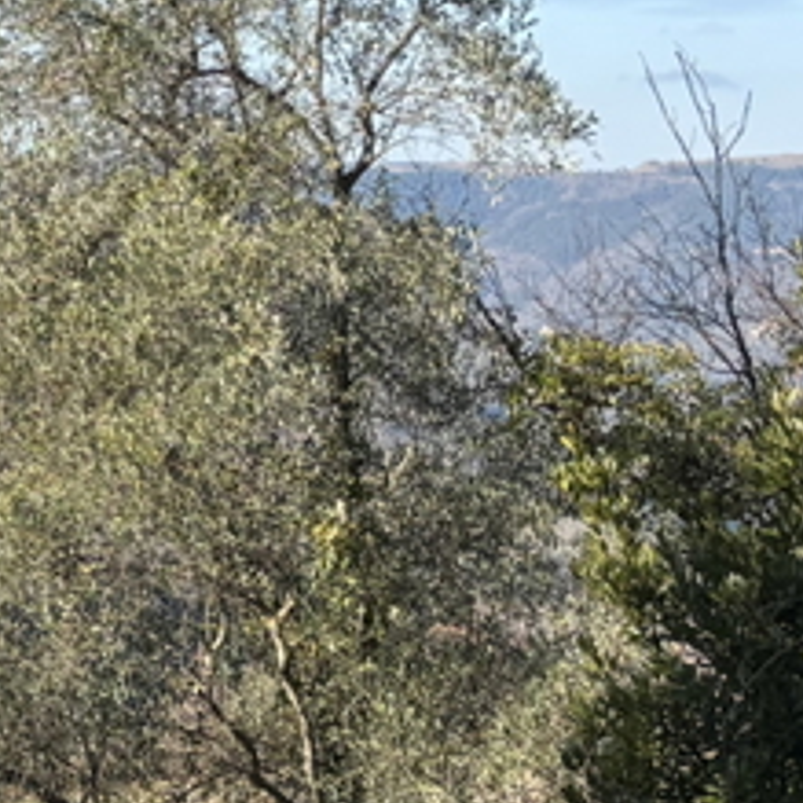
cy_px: 22
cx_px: -752
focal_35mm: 126
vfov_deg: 13.7
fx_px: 3307
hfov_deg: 12.4
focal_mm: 5.96
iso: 50
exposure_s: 1/2571
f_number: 1.6
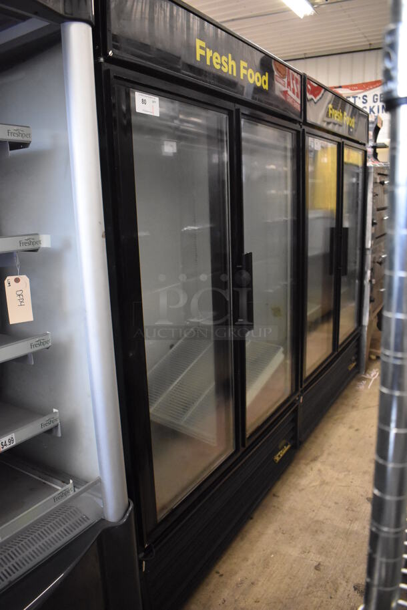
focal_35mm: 27
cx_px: 204
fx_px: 457
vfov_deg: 67.3
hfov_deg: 48.0
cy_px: 305
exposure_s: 1/125
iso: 4000
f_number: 3.5
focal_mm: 18
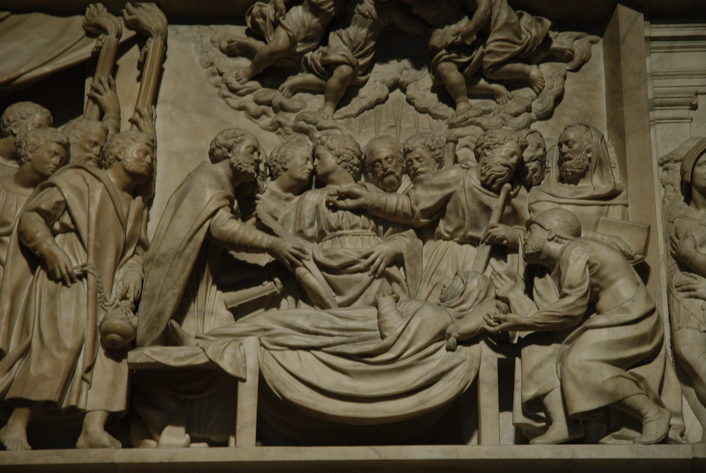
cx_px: 353
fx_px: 2062
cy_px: 236
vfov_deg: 13.1
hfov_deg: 19.4
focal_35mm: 105
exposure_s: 1/20
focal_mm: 70
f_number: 5.6
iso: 640
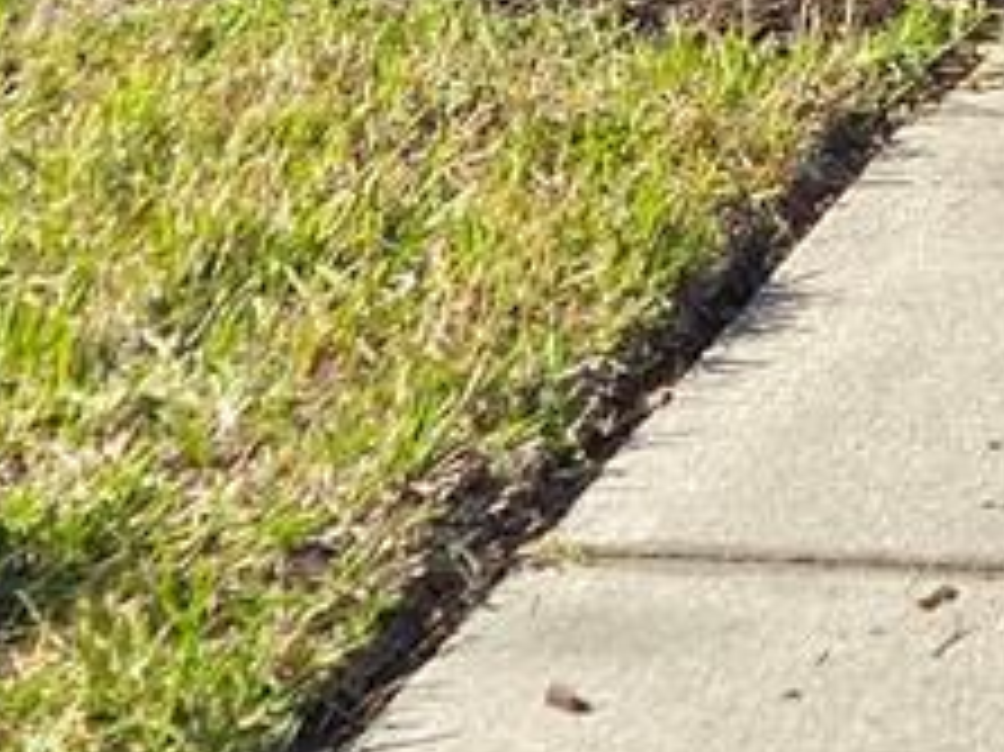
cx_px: 1517
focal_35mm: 165
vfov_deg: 8.1
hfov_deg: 11.5
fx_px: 4783
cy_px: -1171
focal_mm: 5.4
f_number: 1.8
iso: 25
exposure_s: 1/820
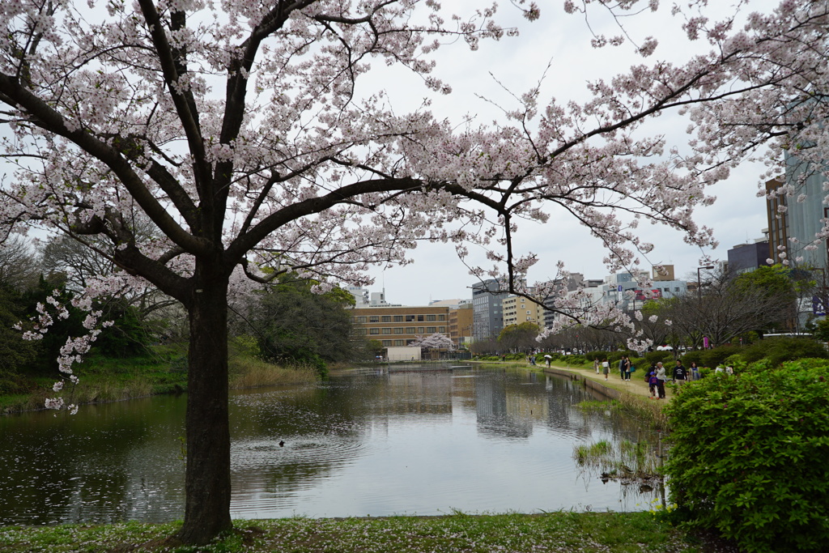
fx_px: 783
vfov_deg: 38.9
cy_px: 276
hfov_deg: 55.8
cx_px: 414
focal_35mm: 34
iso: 100
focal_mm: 34
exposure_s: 1/125
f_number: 8
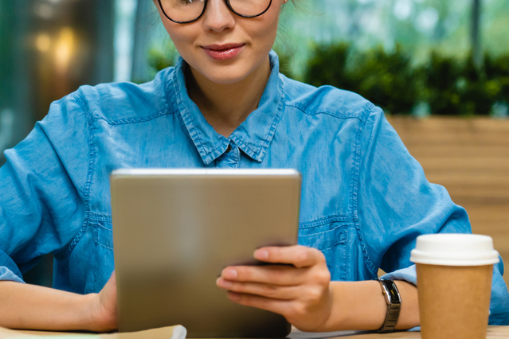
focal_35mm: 104
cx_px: 359
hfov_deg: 19.5
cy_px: 125
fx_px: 1470
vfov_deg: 13.2
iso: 1250
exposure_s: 1/200
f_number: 2.8
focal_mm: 53
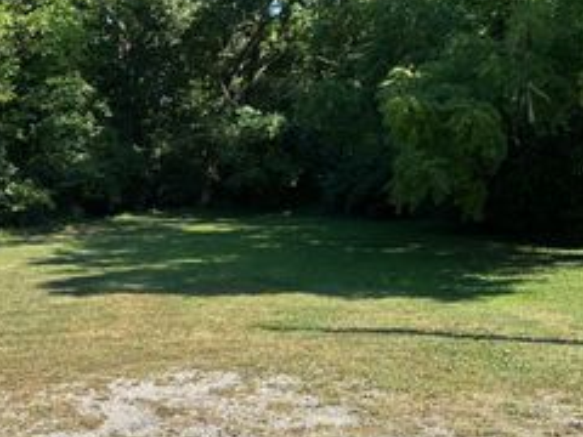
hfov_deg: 37.5
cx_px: 168
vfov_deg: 28.9
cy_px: 144
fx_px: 842
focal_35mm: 50
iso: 80
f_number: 1.78
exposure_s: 1/1562
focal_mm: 6.86
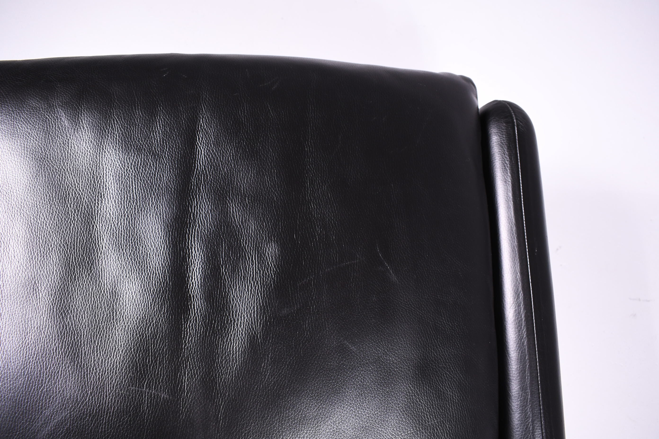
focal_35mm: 30
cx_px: 330
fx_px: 549
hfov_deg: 61.9
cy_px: 220
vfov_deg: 43.6
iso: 640
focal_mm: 20
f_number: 5
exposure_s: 1/60
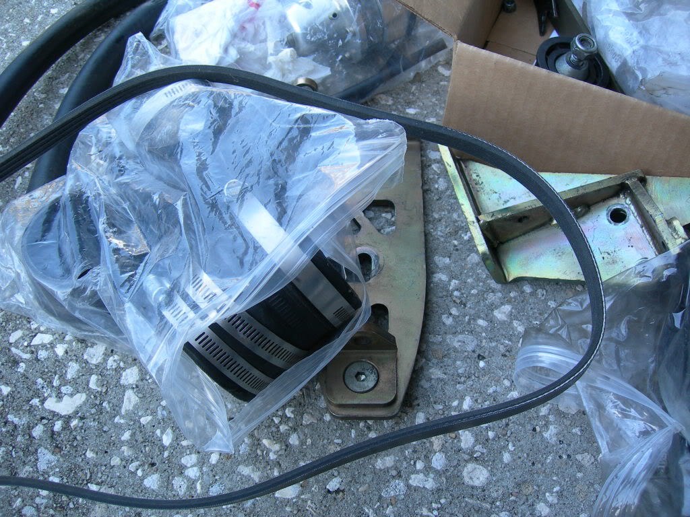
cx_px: 345
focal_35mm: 38
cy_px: 258
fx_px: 757
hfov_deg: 49.0
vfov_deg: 37.7
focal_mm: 7.8
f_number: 2.8
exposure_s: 1/39
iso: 50
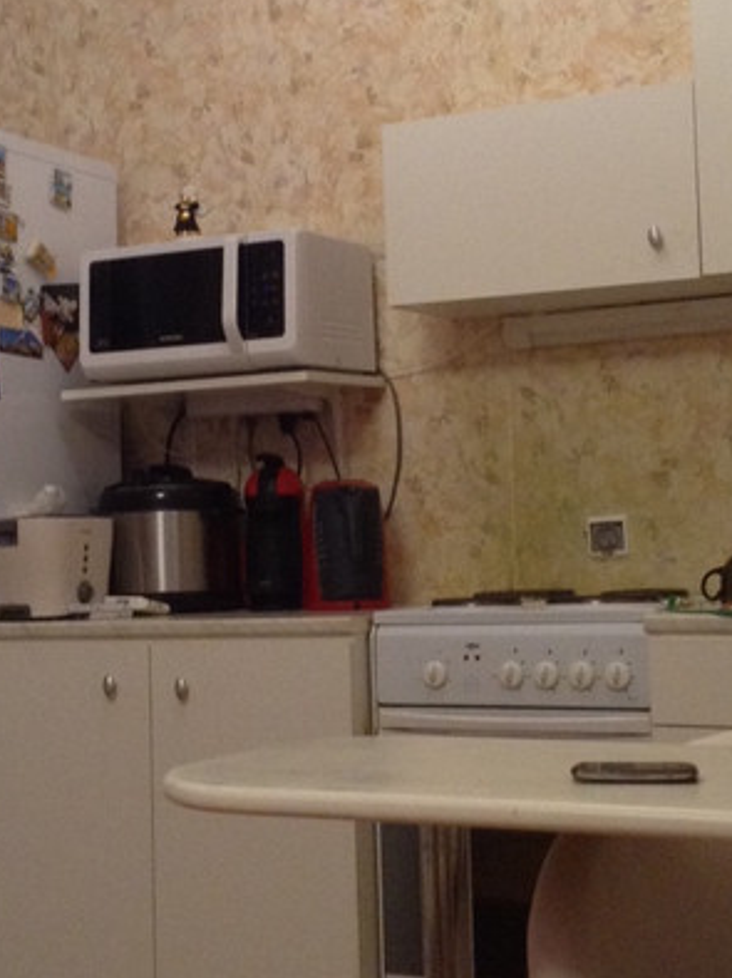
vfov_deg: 28.9
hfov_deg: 21.9
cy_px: 382
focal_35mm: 67
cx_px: 330
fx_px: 1891
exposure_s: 1/24
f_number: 2.4
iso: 160
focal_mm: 3.3
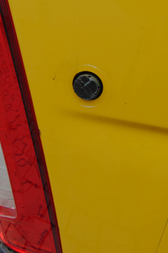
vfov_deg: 54.4
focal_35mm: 35
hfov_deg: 37.7
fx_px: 245
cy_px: 127
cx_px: 100
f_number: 3
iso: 80
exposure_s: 1/80
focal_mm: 4.5
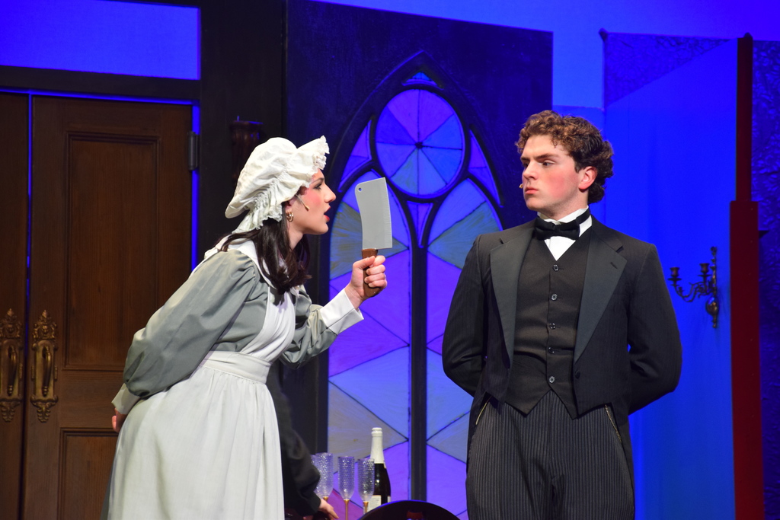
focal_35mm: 168
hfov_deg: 12.2
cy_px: 260
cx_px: 390
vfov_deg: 8.2
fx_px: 3640
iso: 1000
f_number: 5.6
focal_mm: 112
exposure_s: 1/60
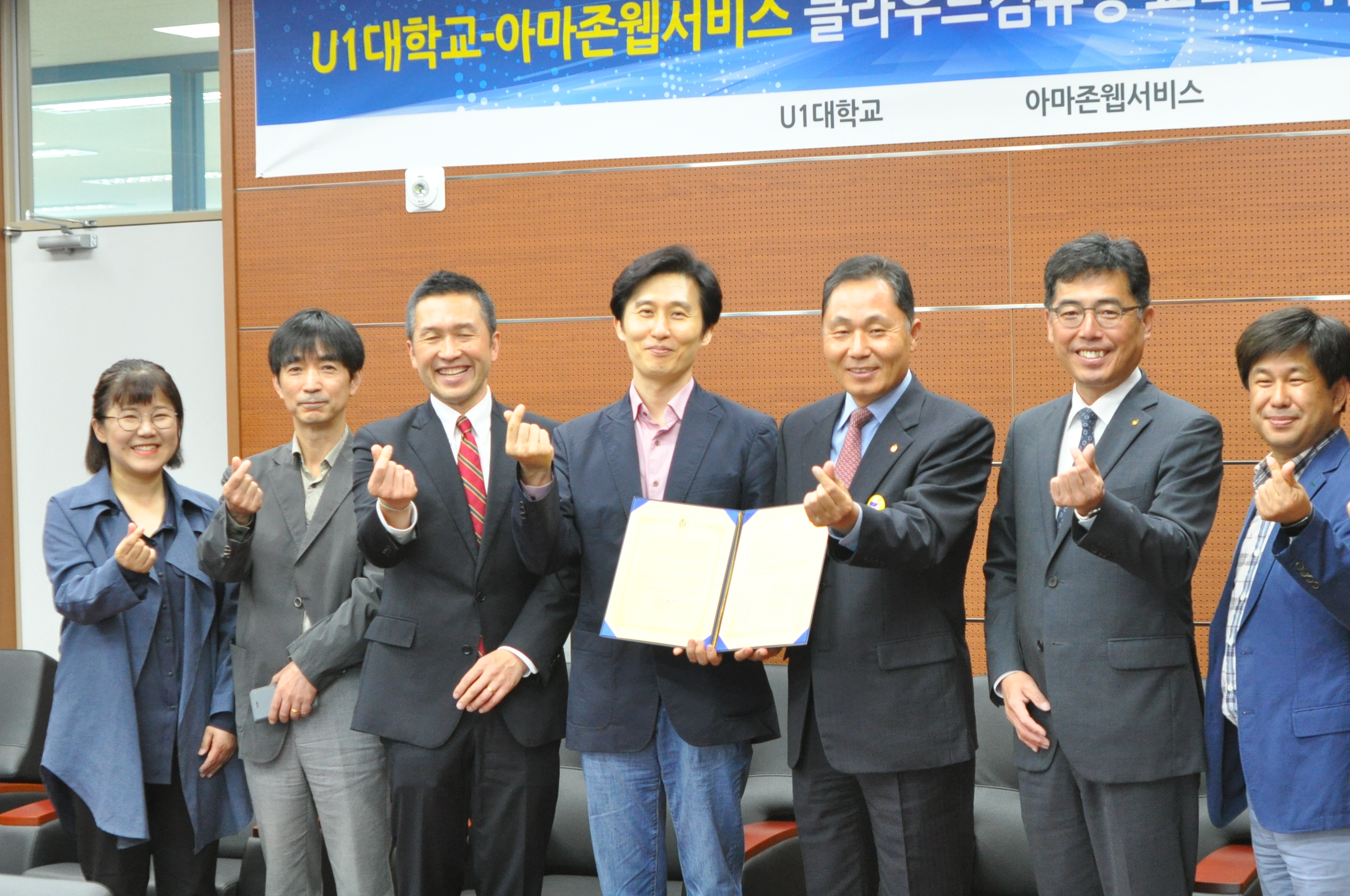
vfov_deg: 18.9
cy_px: 448
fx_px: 2697
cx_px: 791
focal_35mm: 72
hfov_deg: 28.1
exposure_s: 1/60
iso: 800
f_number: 4
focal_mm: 32
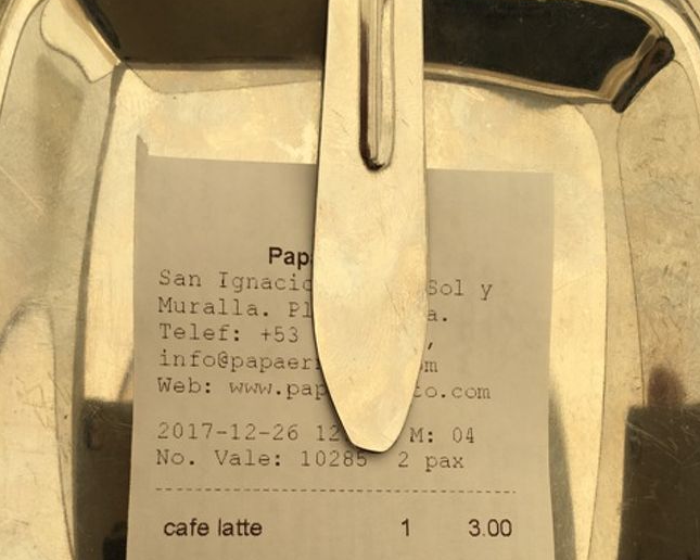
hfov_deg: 47.9
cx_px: 352
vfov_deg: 37.8
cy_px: 443
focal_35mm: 38
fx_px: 787
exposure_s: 1/620
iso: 25
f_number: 2.2
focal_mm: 4.15
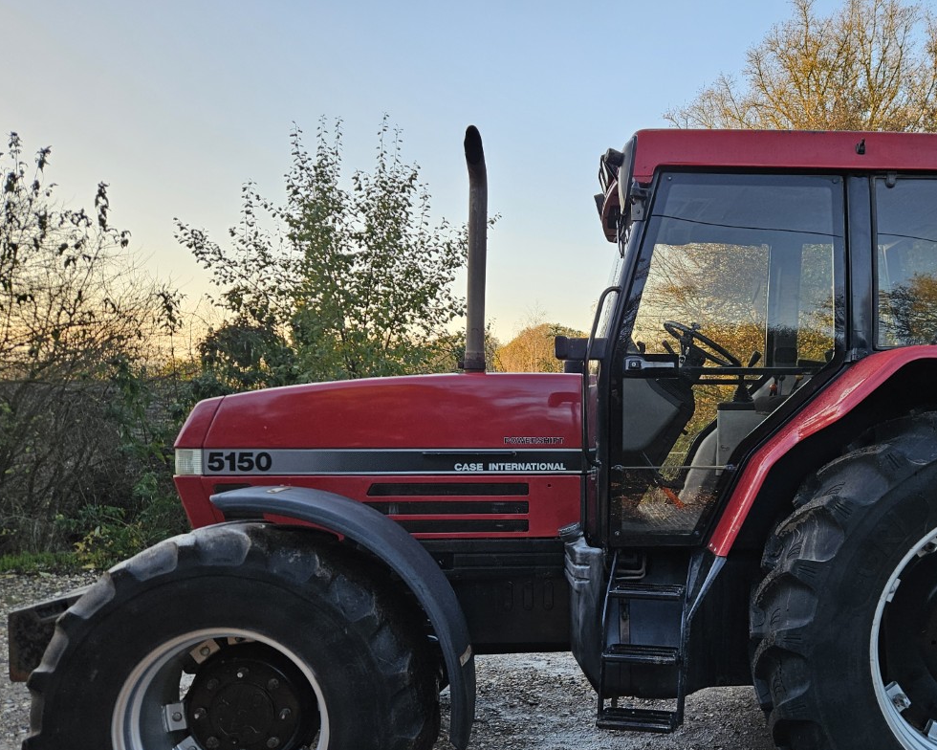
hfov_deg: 52.8
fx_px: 915
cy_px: 470
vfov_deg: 44.2
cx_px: 653
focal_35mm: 33
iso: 40
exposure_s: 1/180
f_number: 1.8
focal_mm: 5.4
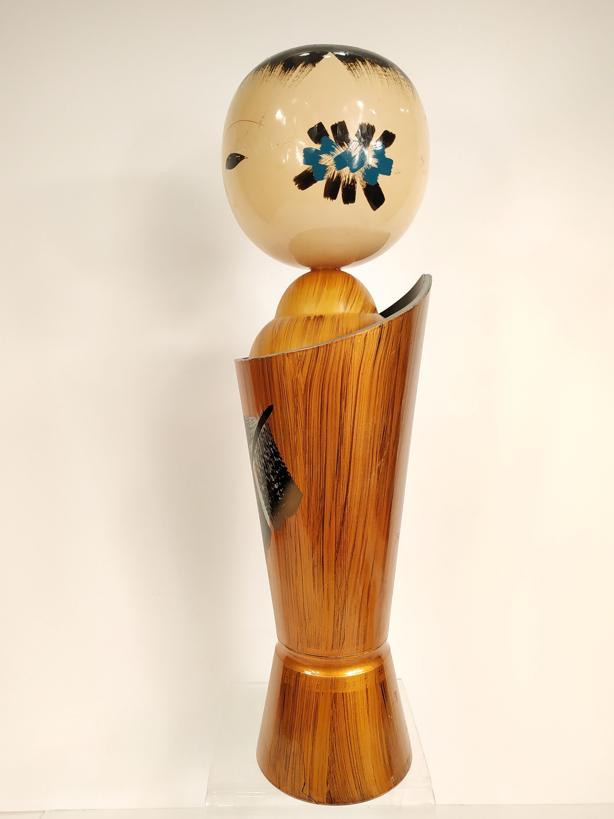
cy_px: 414
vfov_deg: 69.4
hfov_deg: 54.9
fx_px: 591
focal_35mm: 25
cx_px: 302
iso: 160
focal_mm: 3.94
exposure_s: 1/100
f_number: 1.9
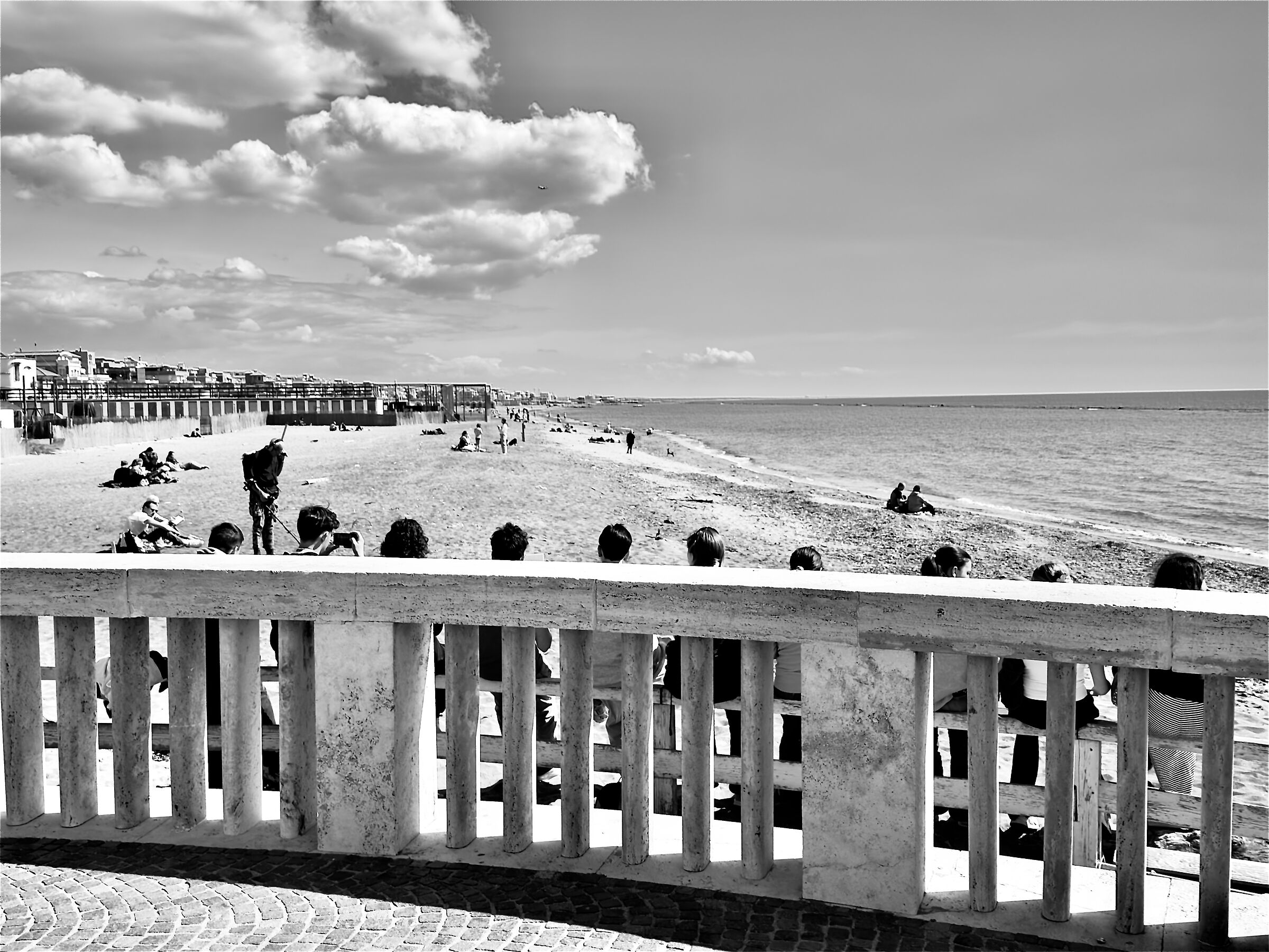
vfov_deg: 40.7
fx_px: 1283
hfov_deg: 52.6
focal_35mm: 35
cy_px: 476
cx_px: 634
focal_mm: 6.76
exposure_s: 1/8264
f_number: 1.78
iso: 64
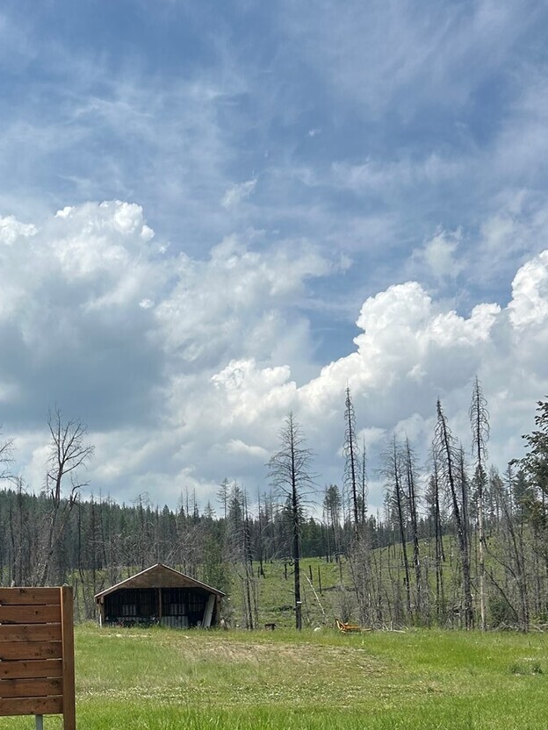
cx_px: 116
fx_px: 950
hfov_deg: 31.4
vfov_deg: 40.7
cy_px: 561
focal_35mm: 45
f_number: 1.5
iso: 50
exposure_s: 1/7463
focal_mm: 5.7
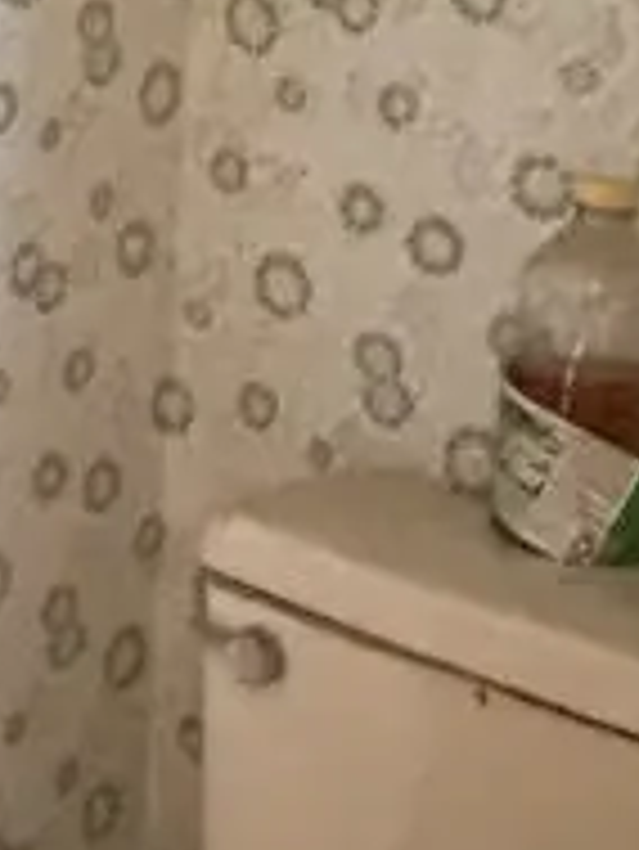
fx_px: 2188
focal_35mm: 89
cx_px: -261
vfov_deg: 21.2
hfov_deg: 15.6
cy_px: -9
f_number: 2.2
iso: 1250
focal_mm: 2.22
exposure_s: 1/60
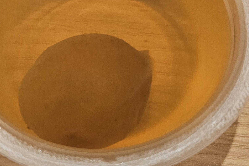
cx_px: 99
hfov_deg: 50.4
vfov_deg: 34.3
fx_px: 263
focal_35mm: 38
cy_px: 42
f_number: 1.8
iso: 160
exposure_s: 1/101
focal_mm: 5.4
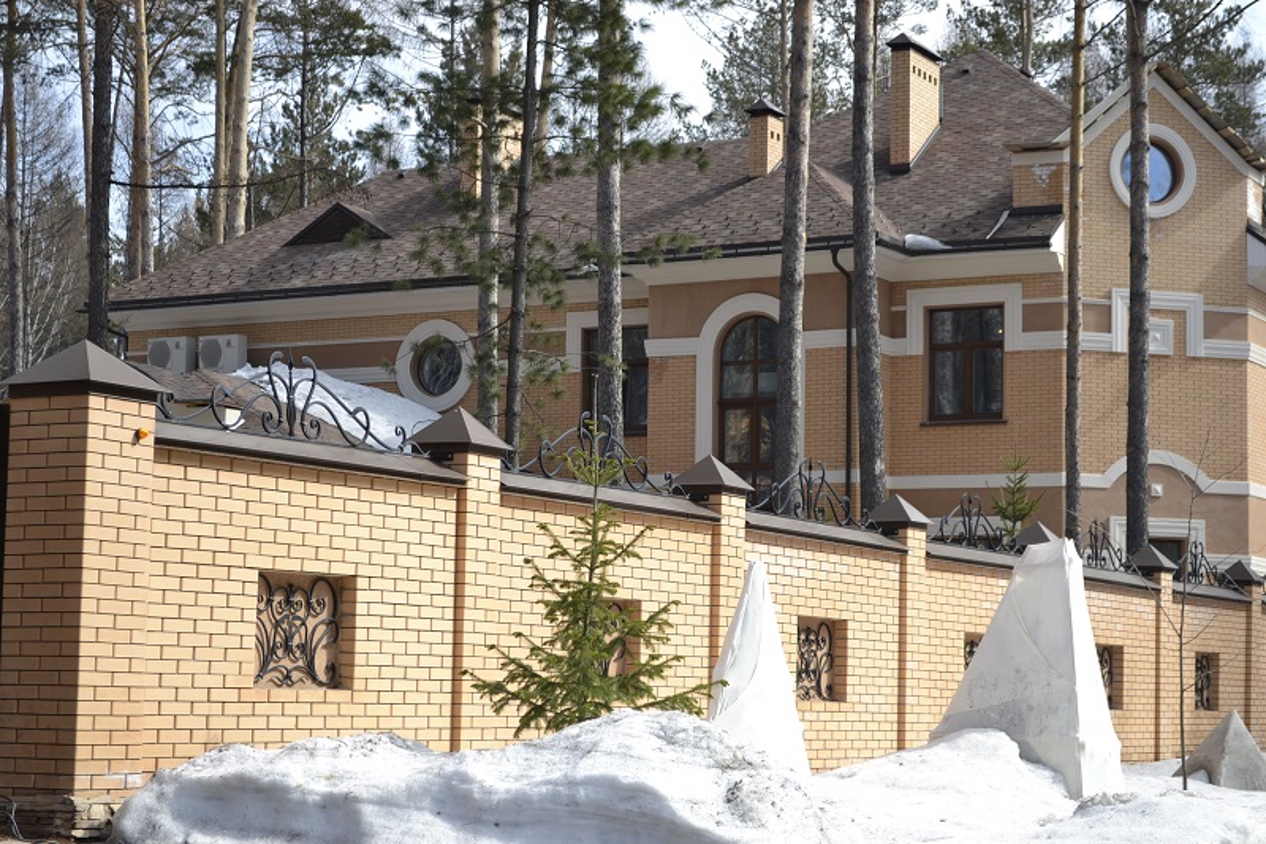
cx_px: 633
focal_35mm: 72
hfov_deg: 28.1
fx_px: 2531
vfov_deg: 18.9
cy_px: 422
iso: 100
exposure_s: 1/160
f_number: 6.3
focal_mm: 48
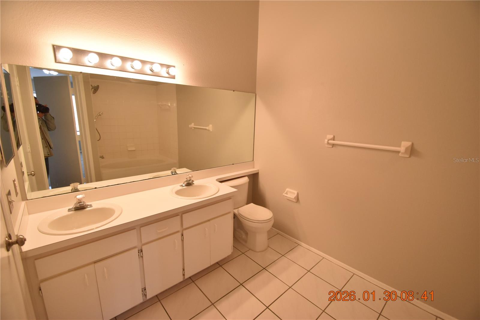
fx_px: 200
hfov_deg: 100.4
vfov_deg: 77.3
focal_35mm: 15
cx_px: 240
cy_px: 160
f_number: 3.5
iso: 800
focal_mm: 10
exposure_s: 1/180
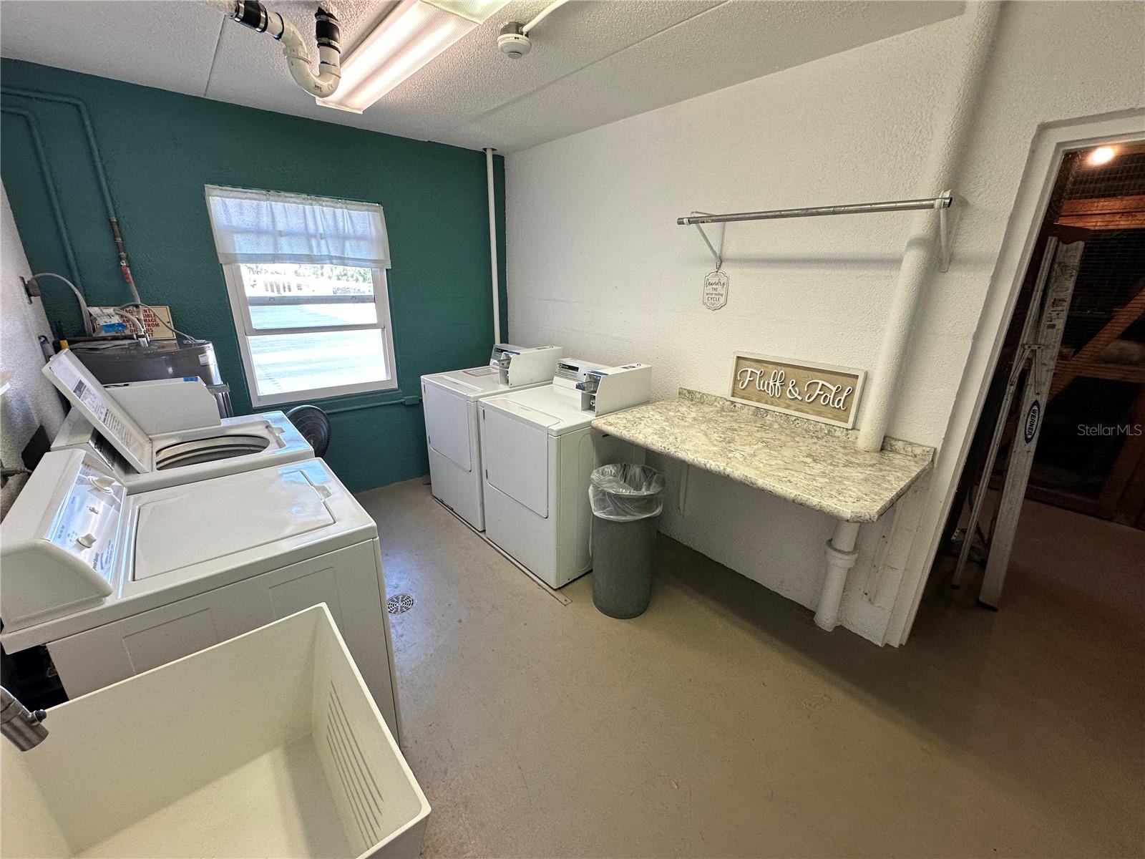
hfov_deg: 102.1
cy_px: 430
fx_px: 463
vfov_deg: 85.7
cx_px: 572
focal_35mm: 14
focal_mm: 2.22
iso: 125
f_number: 2.2
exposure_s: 1/120
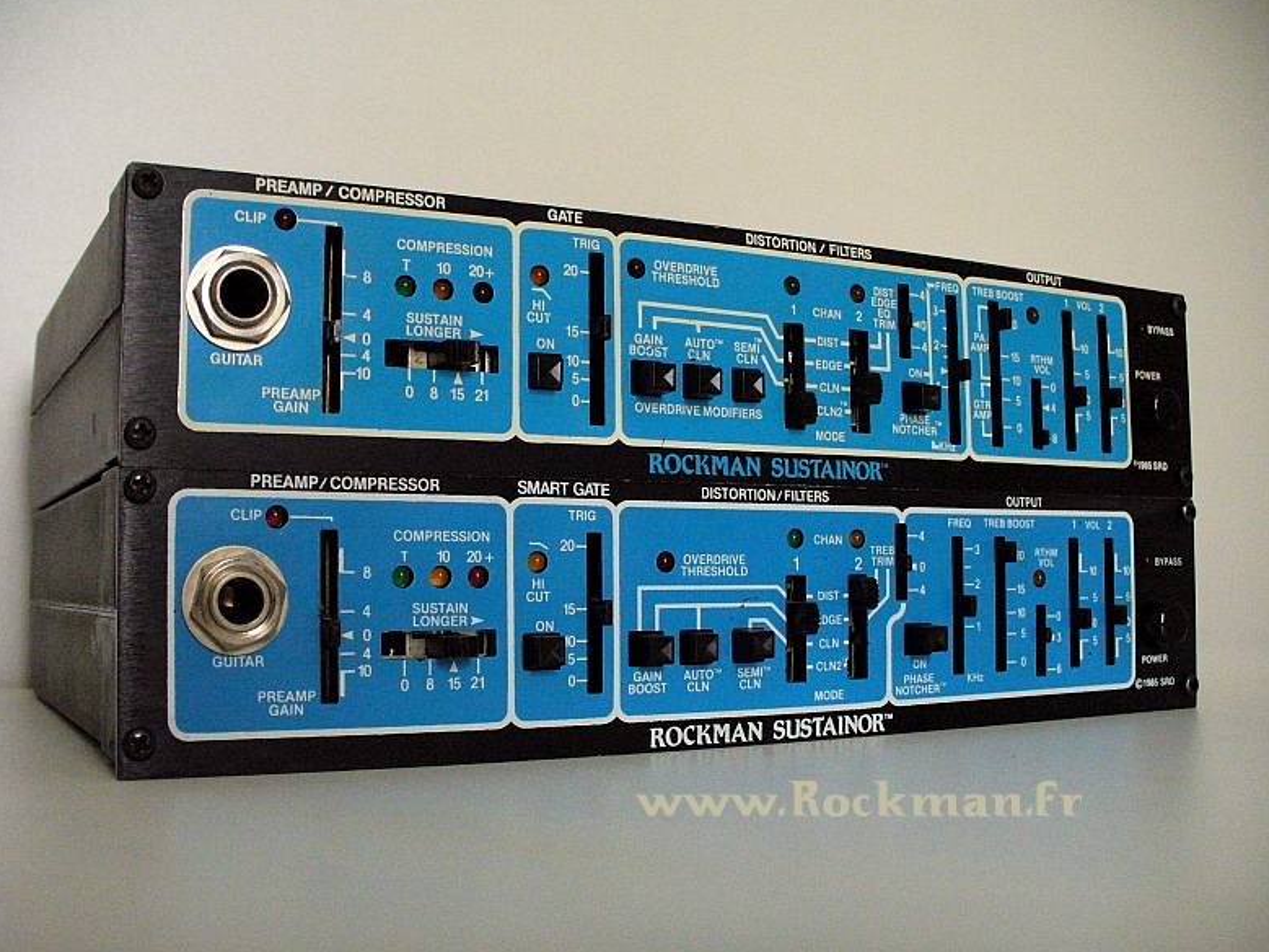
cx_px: 619
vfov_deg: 37.7
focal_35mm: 38
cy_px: 478
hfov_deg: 49.0
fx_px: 1393
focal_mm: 6.1
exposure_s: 1/200
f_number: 2.8
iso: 400
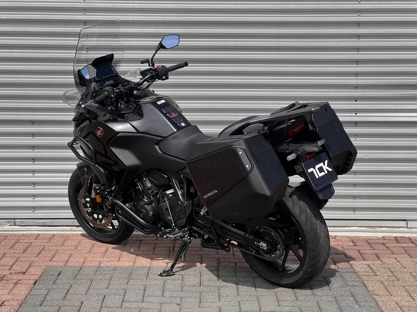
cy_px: 156
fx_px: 928
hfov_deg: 25.3
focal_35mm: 77
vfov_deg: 19.1
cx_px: 208
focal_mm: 9
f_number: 2.8
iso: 32
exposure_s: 1/280
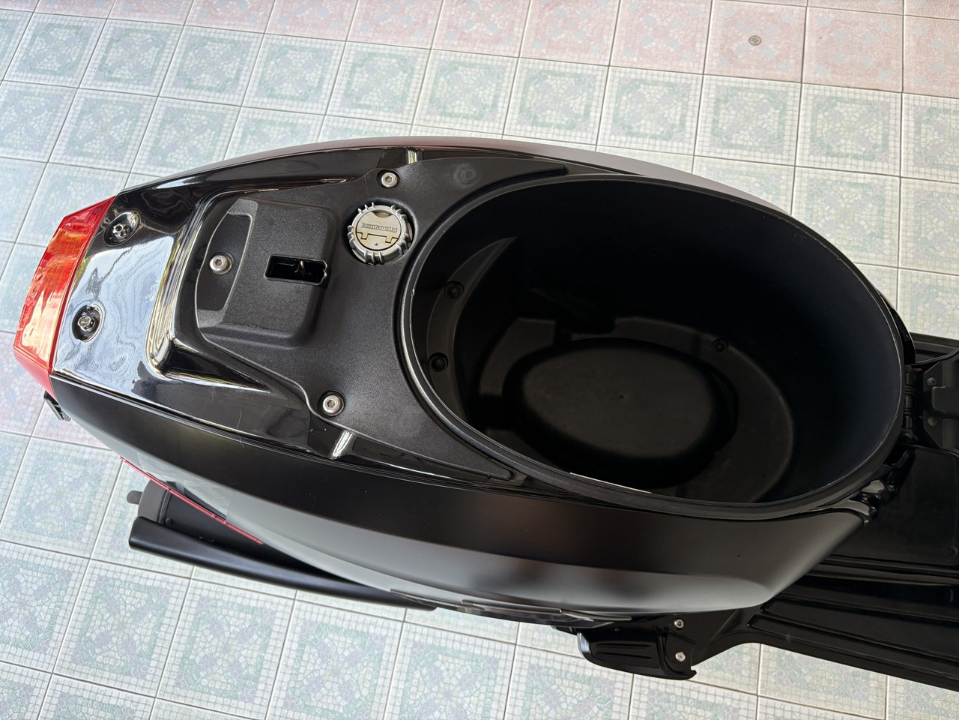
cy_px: 360
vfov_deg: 53.1
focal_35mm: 26
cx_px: 480
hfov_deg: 67.3
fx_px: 720
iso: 125
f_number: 1.6
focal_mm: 5.96
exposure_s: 1/76
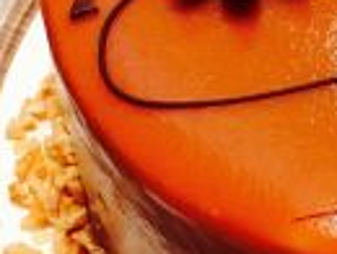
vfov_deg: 9.5
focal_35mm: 156
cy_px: 152
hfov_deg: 12.6
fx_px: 1522
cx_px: 223
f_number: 2.2
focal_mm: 4.15
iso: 32
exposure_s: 1/17
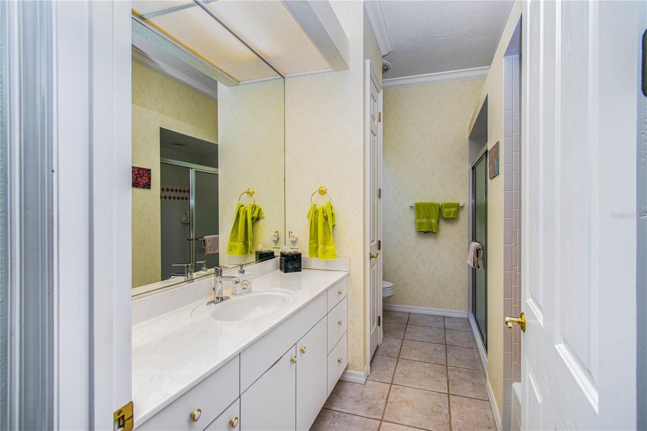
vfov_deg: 77.3
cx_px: 324
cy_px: 216
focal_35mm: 15
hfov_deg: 100.4
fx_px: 270
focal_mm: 10
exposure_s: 1/60
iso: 450
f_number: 4.5
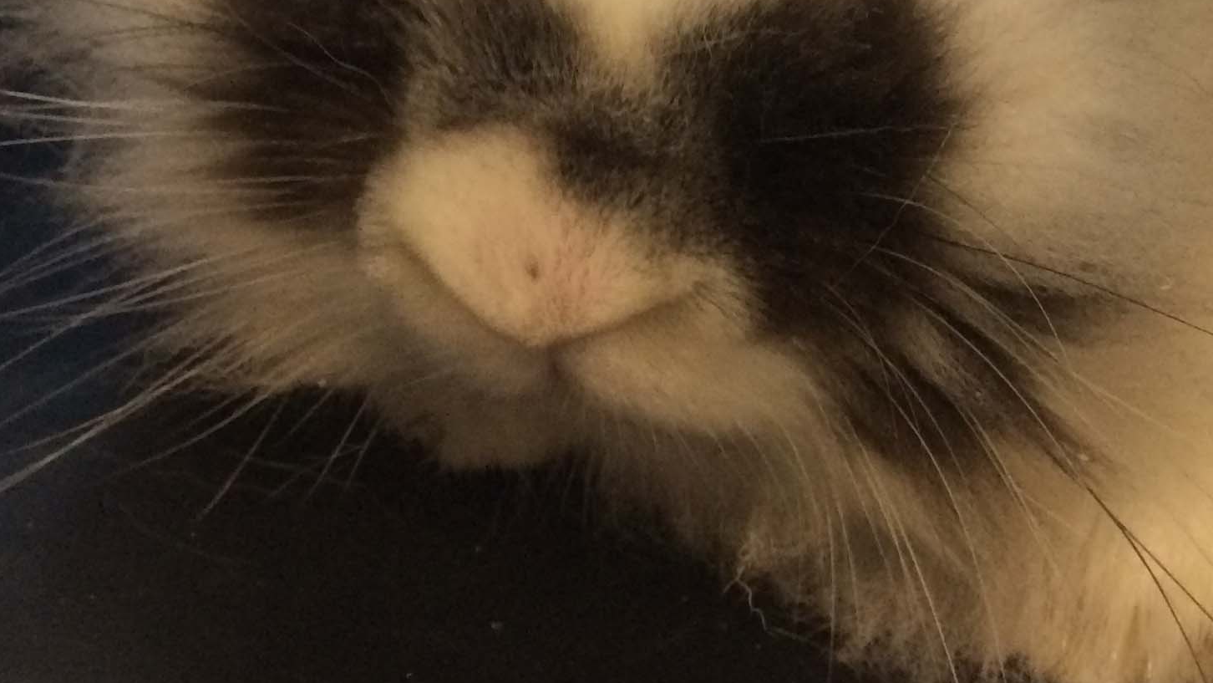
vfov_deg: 15.0
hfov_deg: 29.1
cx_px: 966
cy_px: -517
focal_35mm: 71
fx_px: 2284
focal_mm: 4.15
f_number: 2.2
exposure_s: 1/30
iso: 200
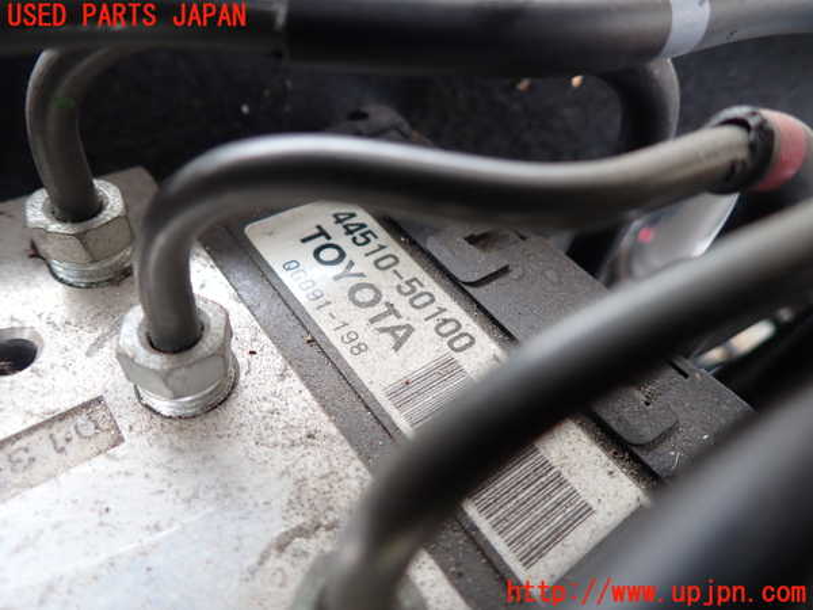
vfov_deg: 54.9
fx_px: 587
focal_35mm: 25
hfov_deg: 69.4
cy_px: 305
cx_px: 406
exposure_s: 1/60
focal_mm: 4.5
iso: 100
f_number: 2
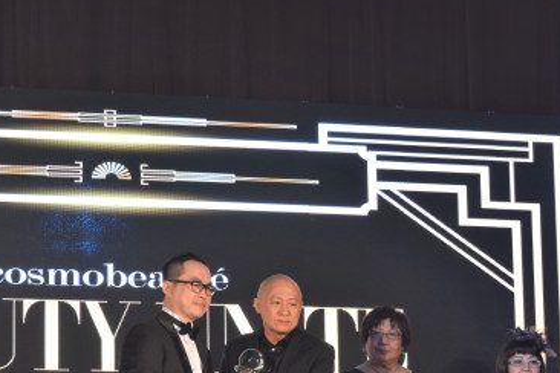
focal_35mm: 129
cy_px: 342
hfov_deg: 15.8
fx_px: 2006
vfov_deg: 10.6
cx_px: 124
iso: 500
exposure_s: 1/80
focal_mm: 45
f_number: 5
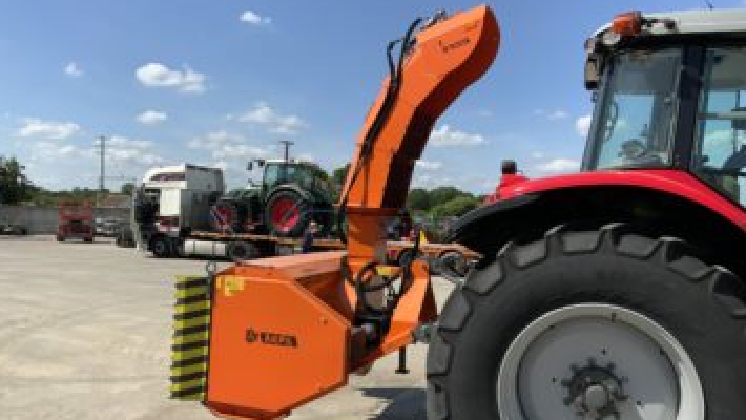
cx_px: 370
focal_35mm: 32
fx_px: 633
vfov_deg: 36.7
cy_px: 223
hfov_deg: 61.0
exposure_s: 1/2141
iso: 16
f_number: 1.8
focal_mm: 3
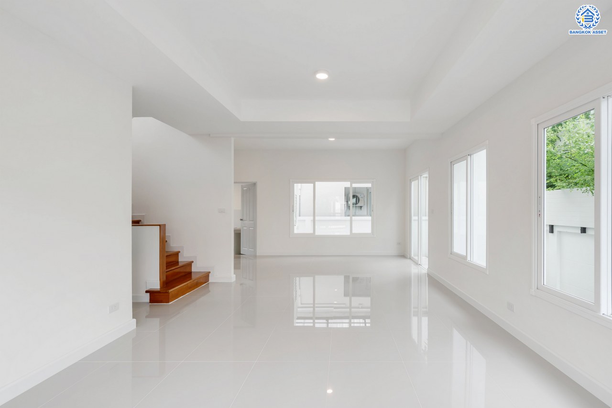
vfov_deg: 73.7
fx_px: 272
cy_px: 204
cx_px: 306
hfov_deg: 96.8
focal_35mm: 16
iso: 100
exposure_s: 1/100
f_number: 5.6
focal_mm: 16
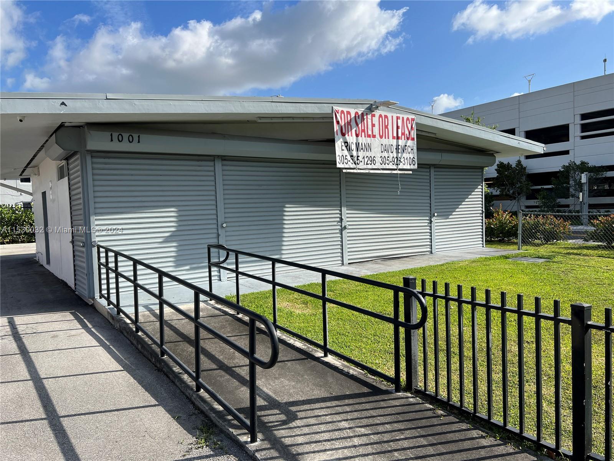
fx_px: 461
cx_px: 307
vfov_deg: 53.1
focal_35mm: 26
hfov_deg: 67.3
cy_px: 230
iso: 50
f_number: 1.5
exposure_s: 1/3831
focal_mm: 5.7
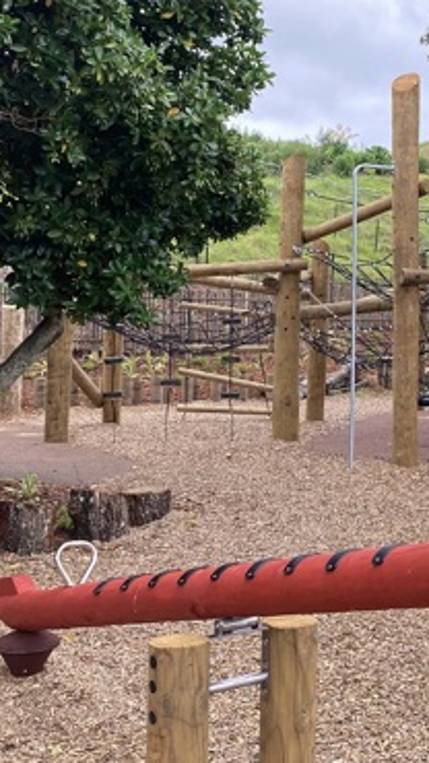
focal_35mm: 56
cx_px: 481
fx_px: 1133
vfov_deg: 37.0
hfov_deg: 20.4
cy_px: 280
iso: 20
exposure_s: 1/152
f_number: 1.8
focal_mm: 3.99
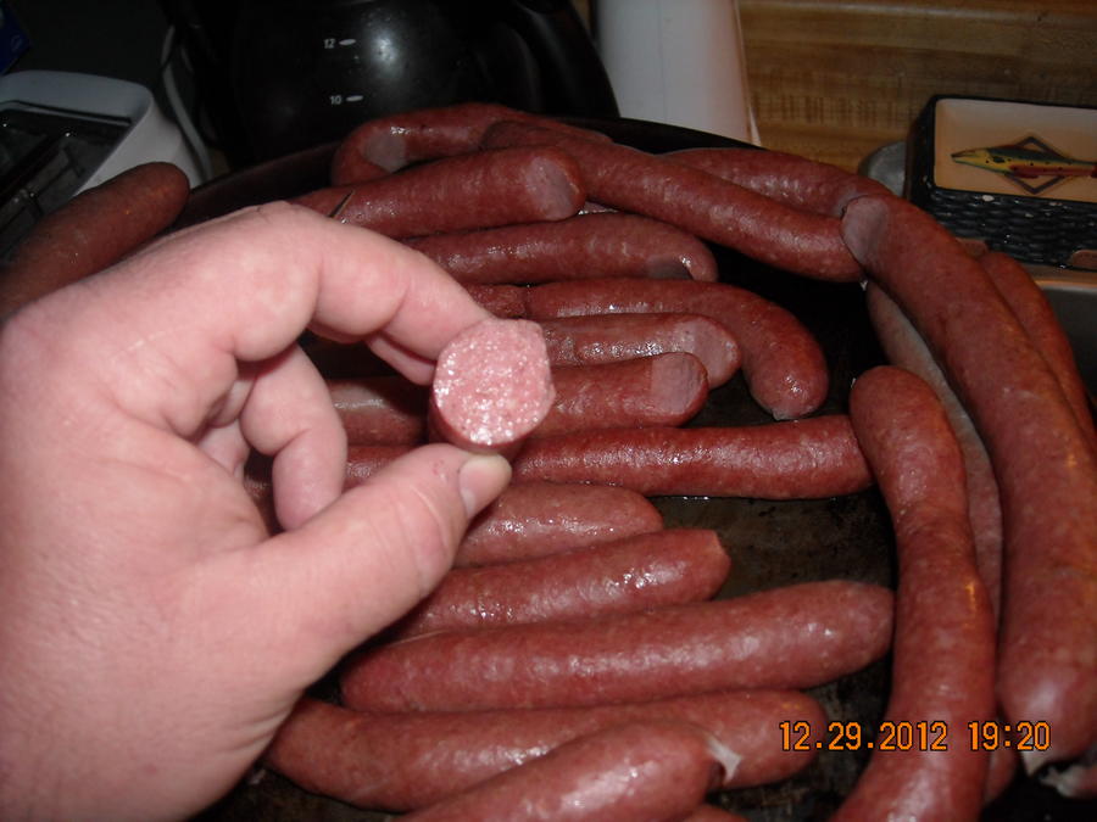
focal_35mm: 35
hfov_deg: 52.6
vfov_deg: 40.7
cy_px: 411
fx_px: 1109
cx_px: 548
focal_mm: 5.7
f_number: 5.6
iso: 200
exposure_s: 1/60
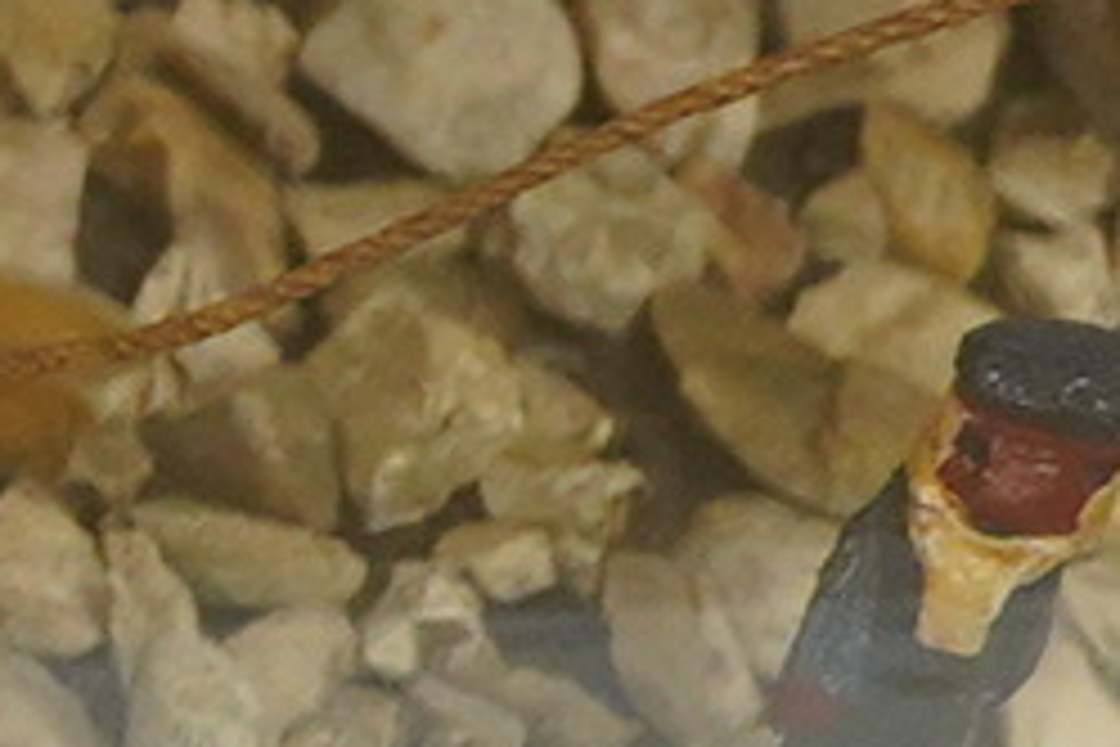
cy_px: -86
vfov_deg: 3.9
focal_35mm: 355
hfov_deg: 5.3
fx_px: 11044
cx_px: -2852
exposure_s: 1/125
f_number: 6.3
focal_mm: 30
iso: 2500
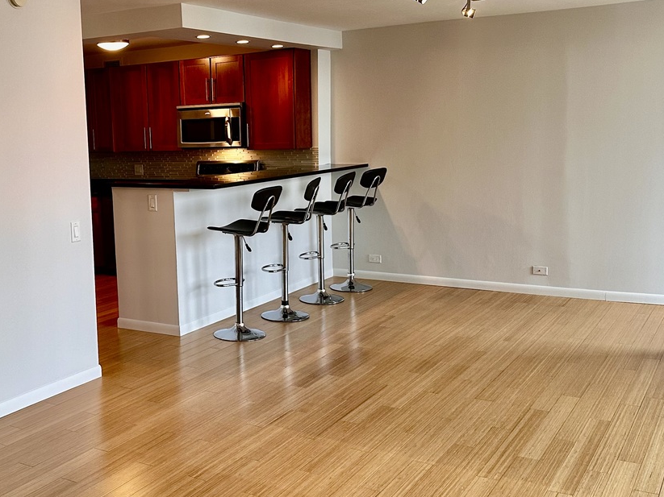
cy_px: 225
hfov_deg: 43.8
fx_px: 806
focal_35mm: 42
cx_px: 191
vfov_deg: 34.3
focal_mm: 6.86
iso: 200
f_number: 1.78
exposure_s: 1/120
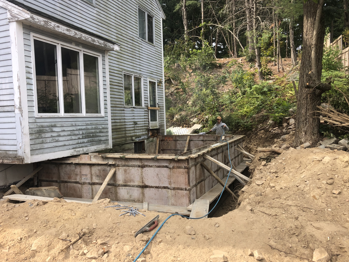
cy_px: 135
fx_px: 302
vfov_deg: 46.8
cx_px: 179
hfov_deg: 60.0
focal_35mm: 30
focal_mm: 3.99
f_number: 1.8
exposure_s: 1/457
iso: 20
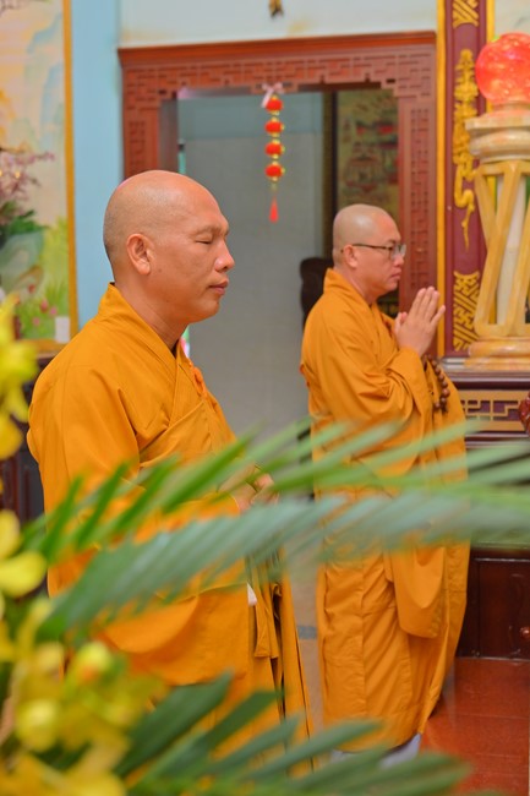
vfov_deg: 36.3
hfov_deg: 24.6
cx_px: 265
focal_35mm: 55
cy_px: 398
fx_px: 1215
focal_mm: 55
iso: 800
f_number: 3.5
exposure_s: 1/125
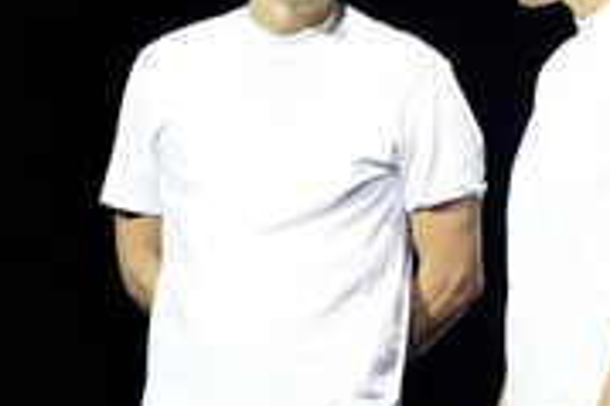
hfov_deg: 7.7
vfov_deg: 5.2
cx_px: 683
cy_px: 201
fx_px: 4486
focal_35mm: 265
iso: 1600
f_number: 5.6
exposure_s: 1/80
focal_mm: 105
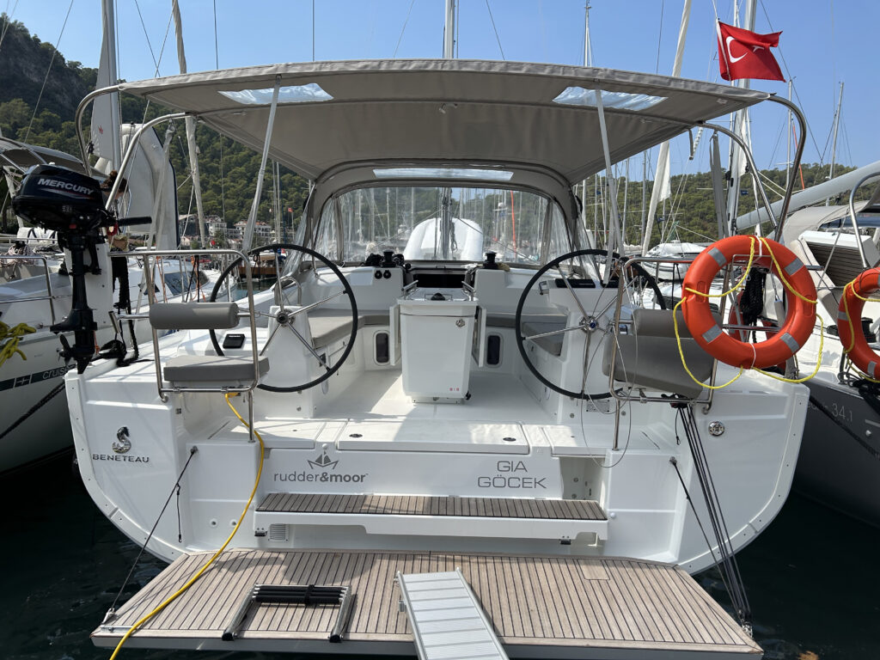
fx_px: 661
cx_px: 440
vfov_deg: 53.1
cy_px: 330
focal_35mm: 26
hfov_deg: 67.3
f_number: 1.5
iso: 50
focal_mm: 5.7
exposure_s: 1/5076
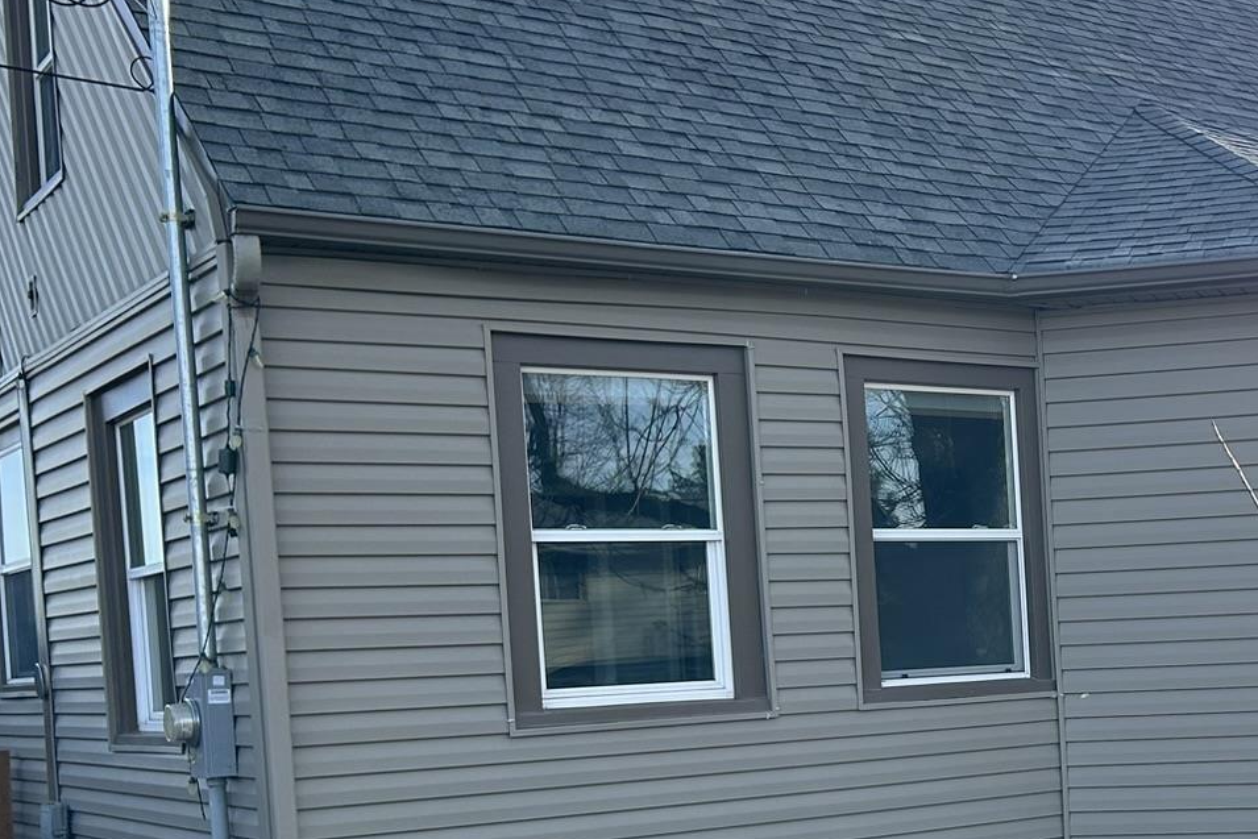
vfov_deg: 23.0
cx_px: 1176
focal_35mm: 58
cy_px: 699
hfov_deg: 32.4
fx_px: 2027
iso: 50
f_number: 1.5
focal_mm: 5.7
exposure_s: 1/1311
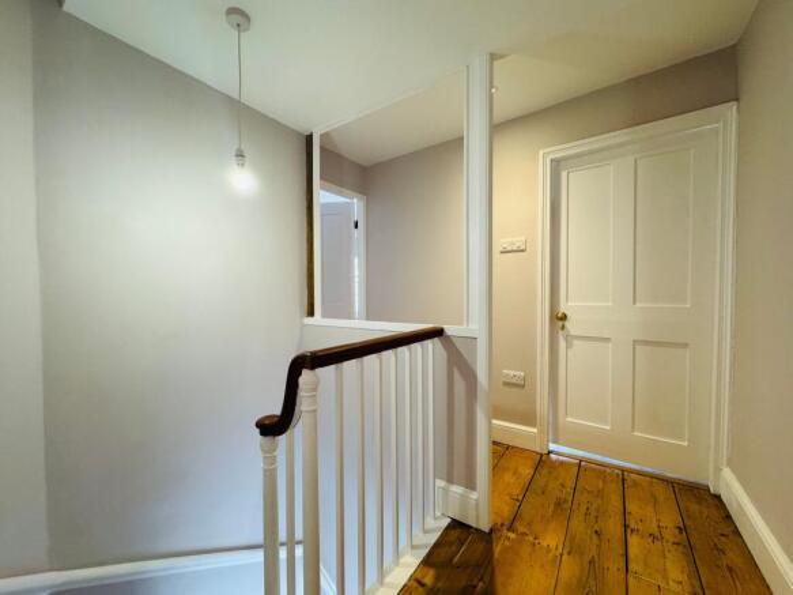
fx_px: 321
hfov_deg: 102.1
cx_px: 396
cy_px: 298
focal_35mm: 14
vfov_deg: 85.7
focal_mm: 2.22
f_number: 2.2
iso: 200
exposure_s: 1/100
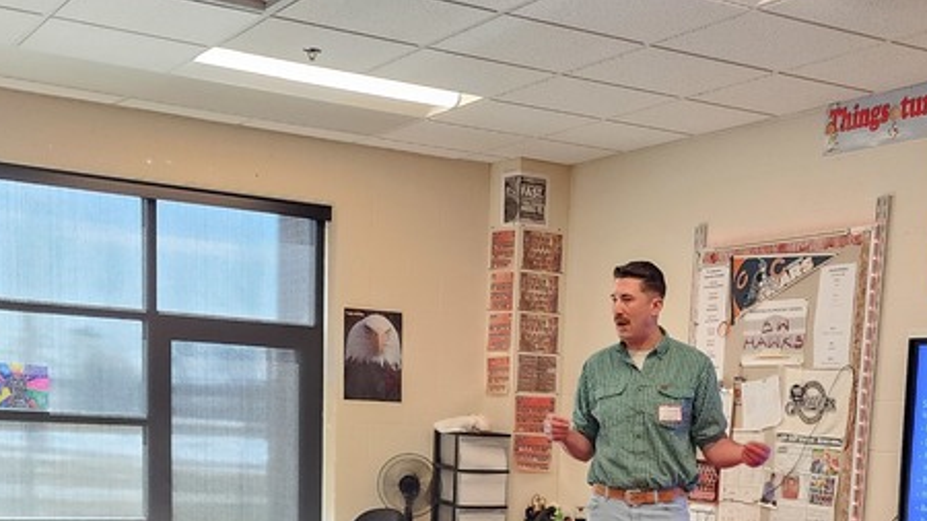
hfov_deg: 36.5
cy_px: 638
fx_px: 1401
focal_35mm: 57
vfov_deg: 19.7
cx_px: 550
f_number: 1.8
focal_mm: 6.4
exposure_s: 1/120
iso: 800
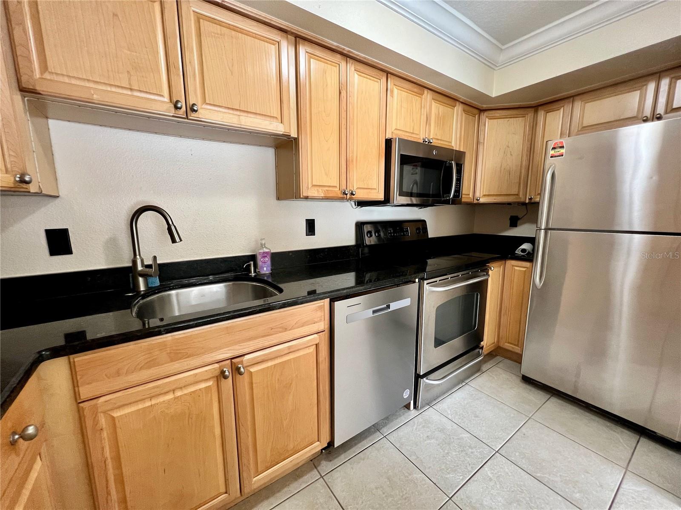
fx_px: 256
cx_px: 340
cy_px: 255
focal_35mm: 13
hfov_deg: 106.2
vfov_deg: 89.9
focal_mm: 1.57
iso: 200
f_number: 1.8
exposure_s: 1/60
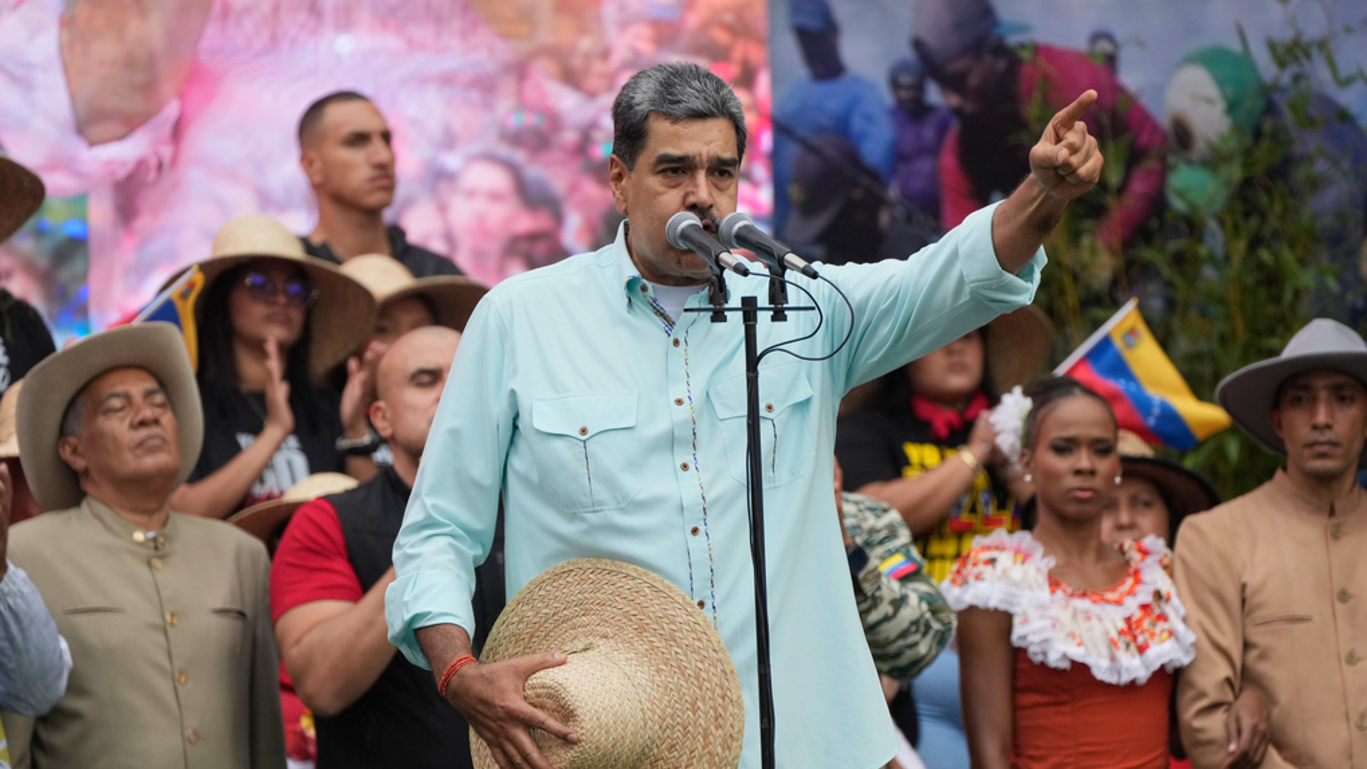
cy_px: 441
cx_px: 681
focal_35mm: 360
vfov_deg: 3.4
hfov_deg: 6.0
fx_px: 13048
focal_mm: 342
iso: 1000
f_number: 7.1
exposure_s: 1/500
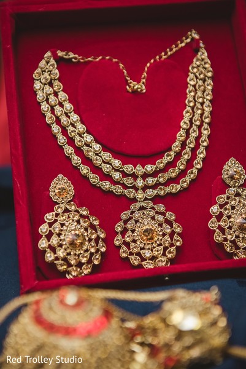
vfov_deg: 28.8
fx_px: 716
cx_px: 123
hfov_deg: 19.5
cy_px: 184
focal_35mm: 70
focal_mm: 70
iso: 1250
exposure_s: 1/250
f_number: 3.5
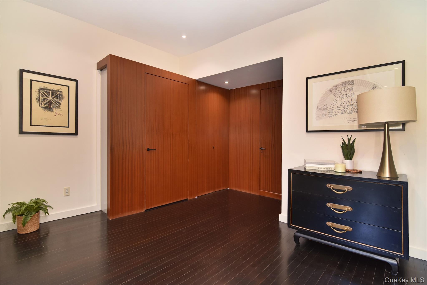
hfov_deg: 95.0
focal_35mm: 16
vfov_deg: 72.0
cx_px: 214
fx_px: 196
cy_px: 142
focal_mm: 11
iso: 640
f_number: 8
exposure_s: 1/50
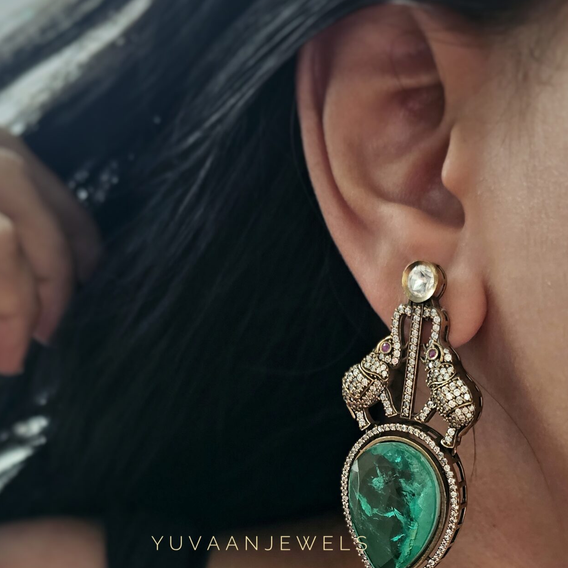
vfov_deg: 36.7
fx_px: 780
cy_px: 543
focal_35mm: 42
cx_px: 343
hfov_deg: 39.8
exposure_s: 1/25
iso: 800
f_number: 1.7
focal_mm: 6.3
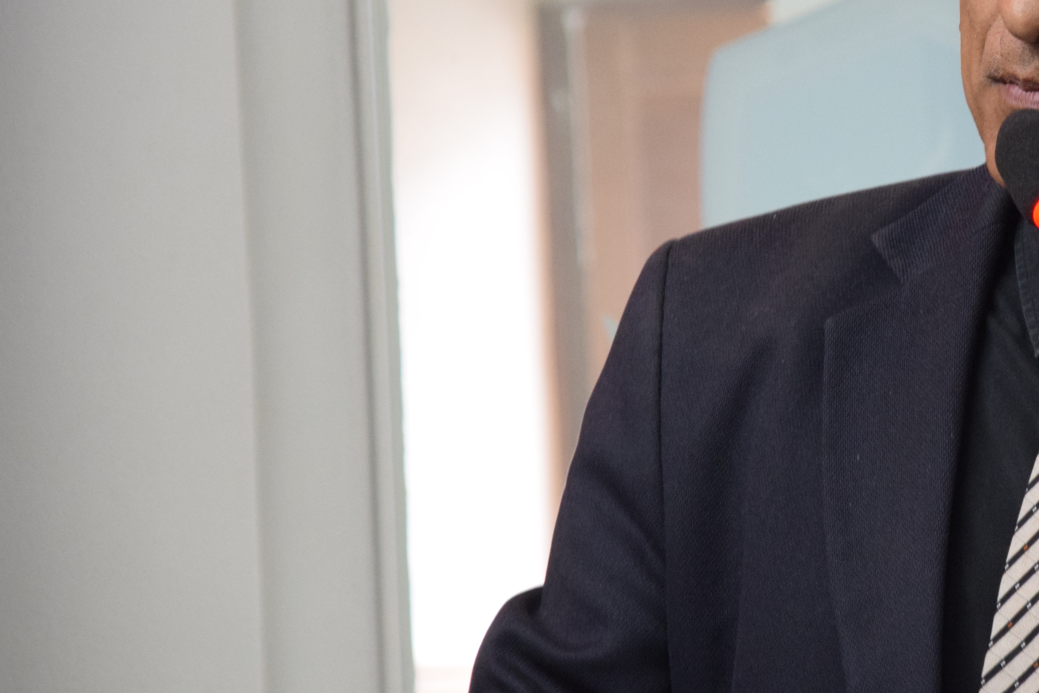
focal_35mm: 383
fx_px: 11054
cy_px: 197
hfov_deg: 5.4
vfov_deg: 3.6
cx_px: 1051
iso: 1600
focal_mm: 125
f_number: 5.6
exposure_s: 1/50
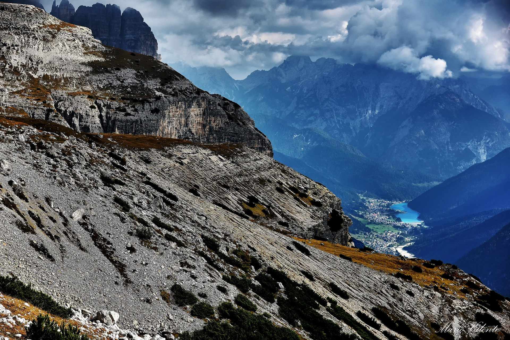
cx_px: 255
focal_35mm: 86
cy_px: 170
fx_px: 1219
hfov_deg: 23.6
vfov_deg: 15.9
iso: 100
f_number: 6.3
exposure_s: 1/500
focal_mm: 86
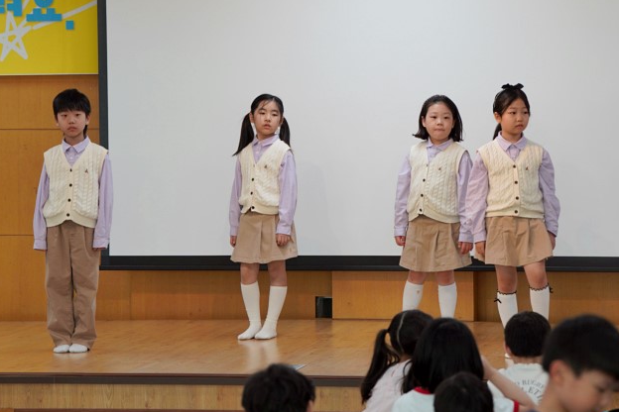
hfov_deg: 15.0
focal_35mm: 137
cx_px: 353
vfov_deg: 10.0
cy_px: 166
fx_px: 2355
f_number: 4
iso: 640
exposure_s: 1/160
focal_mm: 95
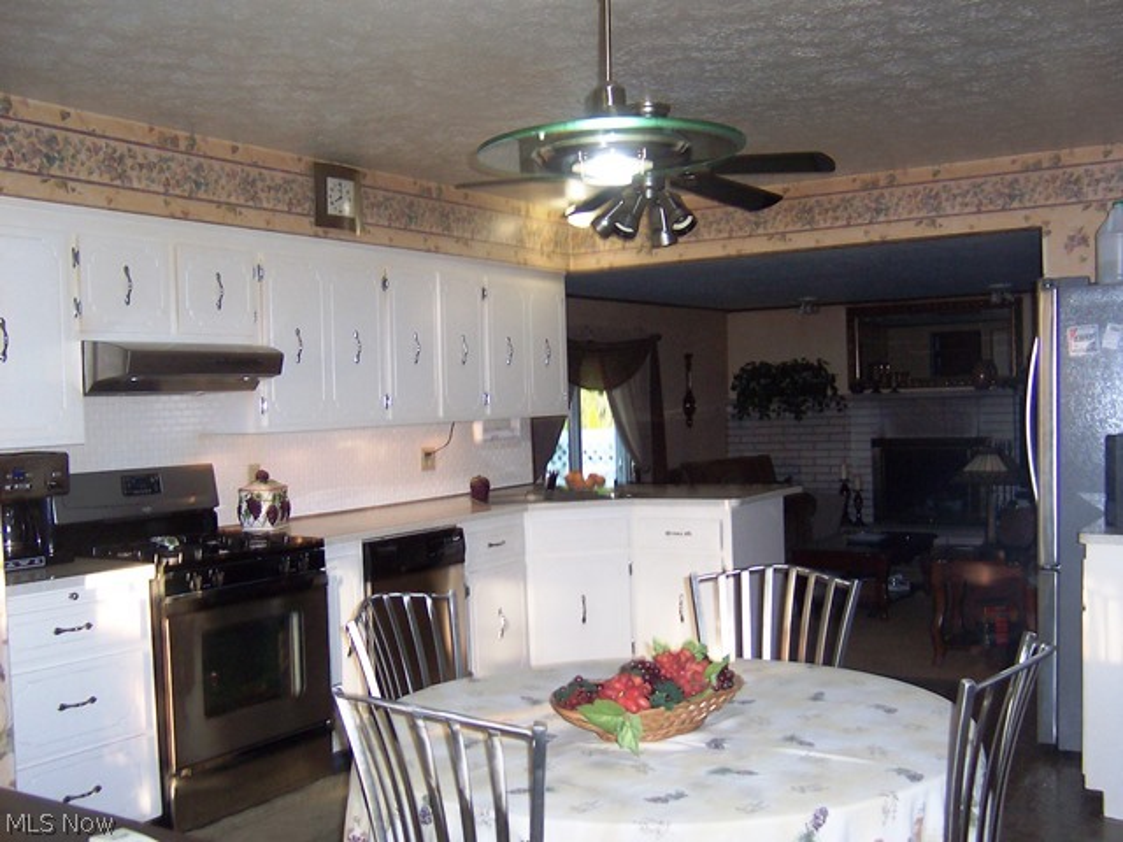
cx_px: 562
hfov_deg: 51.4
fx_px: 1168
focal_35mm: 36
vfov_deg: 39.7
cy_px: 421
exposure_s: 1/60
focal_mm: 5.6
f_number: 2.8
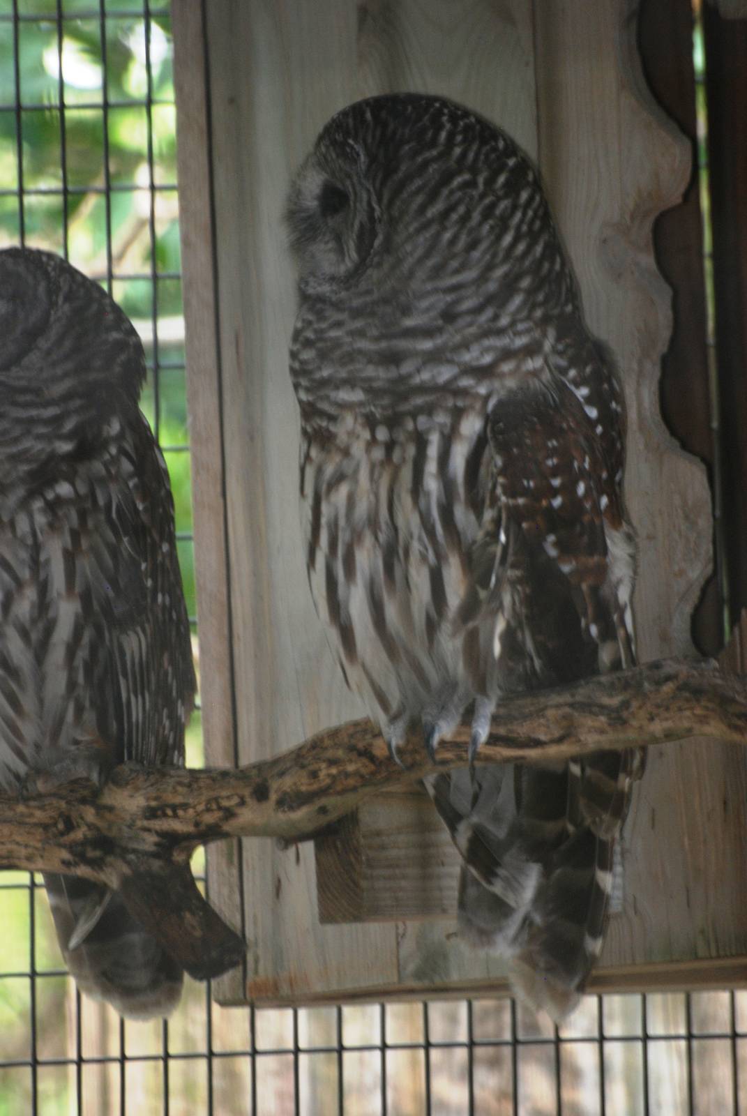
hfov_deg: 3.1
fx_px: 13966
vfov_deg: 4.6
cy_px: 558
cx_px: 374
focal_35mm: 450
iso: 400
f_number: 5.6
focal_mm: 300
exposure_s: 1/60
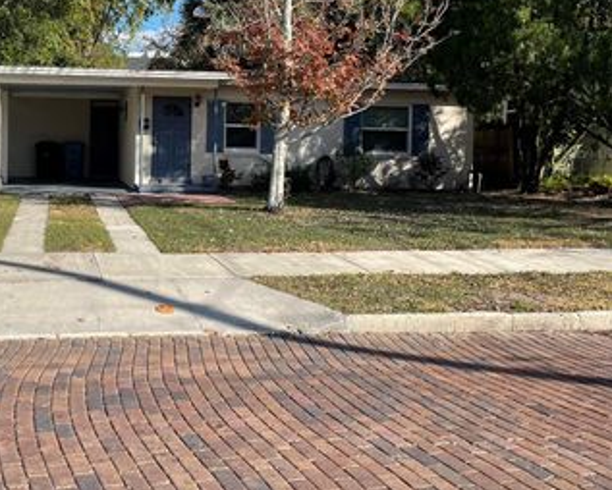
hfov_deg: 43.8
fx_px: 725
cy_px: 153
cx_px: 131
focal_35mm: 40
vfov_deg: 36.9
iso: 32
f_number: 1.6
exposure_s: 1/2398
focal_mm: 4.2
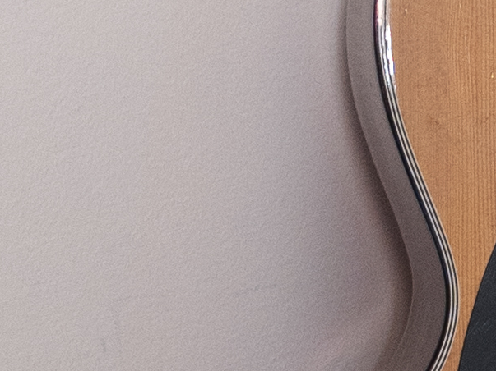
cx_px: 886
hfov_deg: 8.4
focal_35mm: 226
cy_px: -116
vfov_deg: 6.5
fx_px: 3238
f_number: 2.8
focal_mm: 24
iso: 800
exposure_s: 1/250
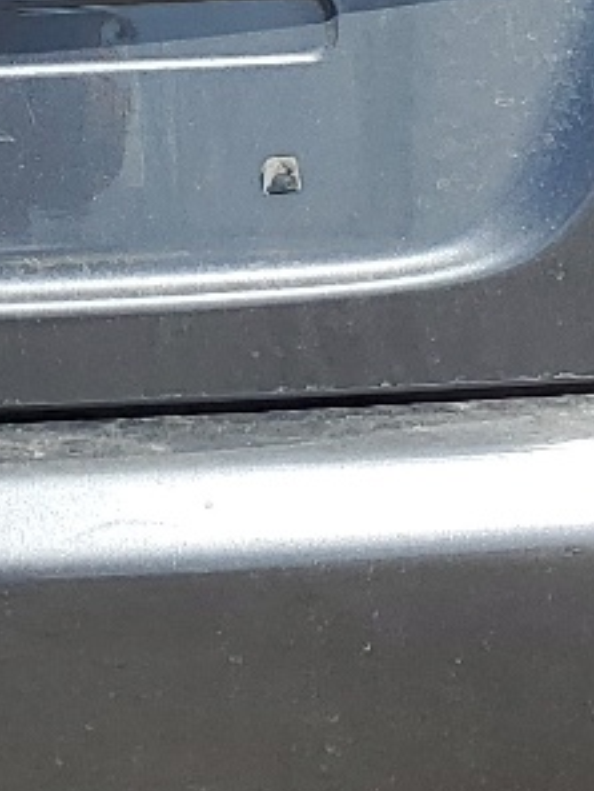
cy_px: 40
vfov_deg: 13.9
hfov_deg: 10.5
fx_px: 3201
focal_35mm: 140
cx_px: -43
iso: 50
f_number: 1.5
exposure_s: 1/3333
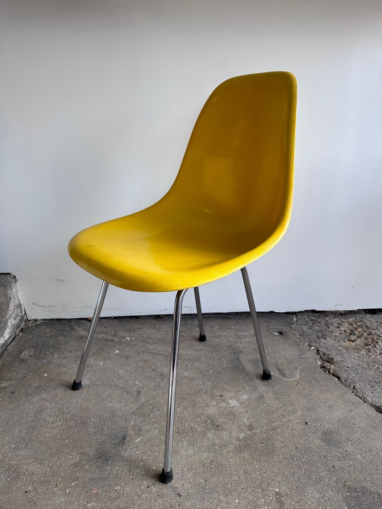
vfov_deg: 71.6
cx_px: 191
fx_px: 353
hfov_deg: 56.8
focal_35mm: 24
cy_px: 254
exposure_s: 1/597
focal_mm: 6.86
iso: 80
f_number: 1.78
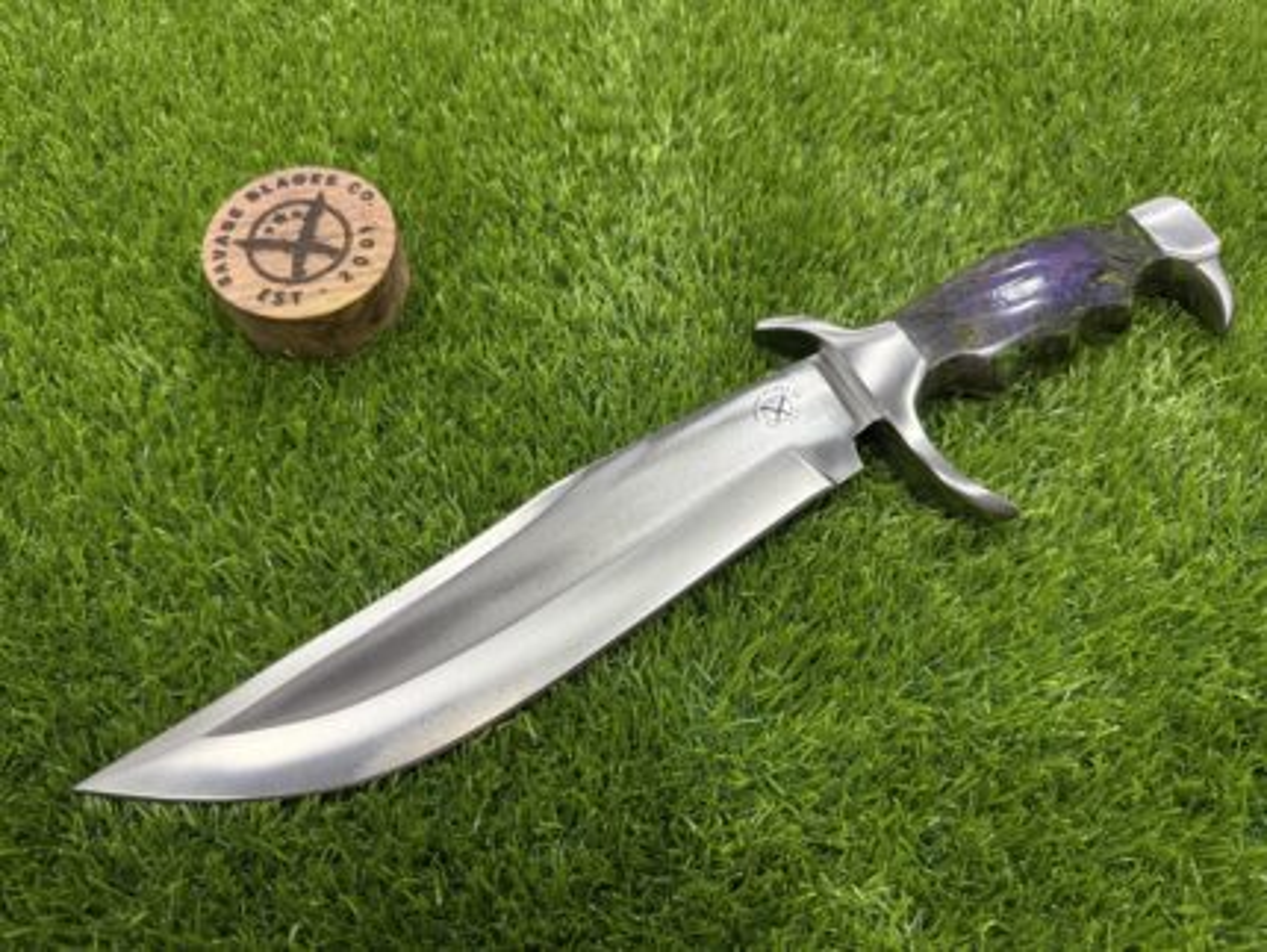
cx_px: 634
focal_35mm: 24
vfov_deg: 56.9
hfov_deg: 71.6
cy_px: 476
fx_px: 879
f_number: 1.78
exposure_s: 1/50
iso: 320
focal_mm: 6.76
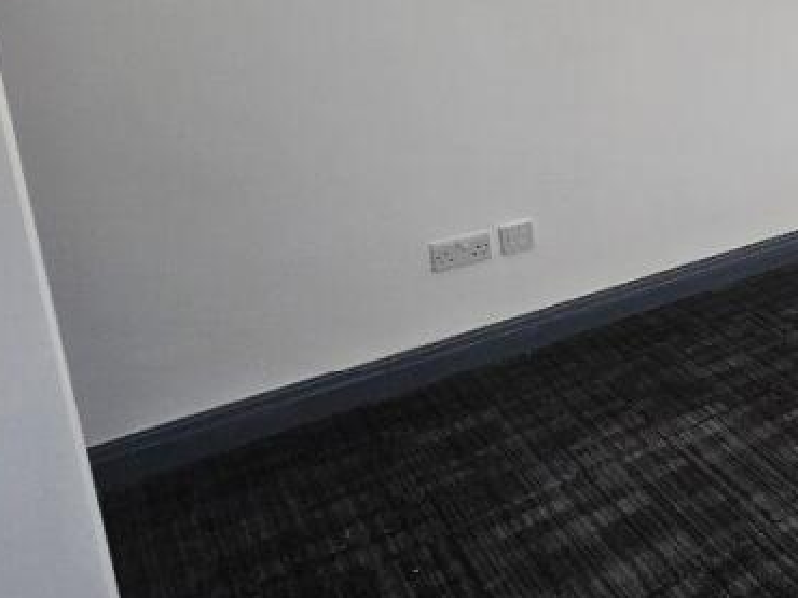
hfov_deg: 33.3
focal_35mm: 36
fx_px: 829
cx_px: 1091
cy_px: 69
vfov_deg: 37.3
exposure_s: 1/50
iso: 200
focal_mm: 2.2
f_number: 2.2
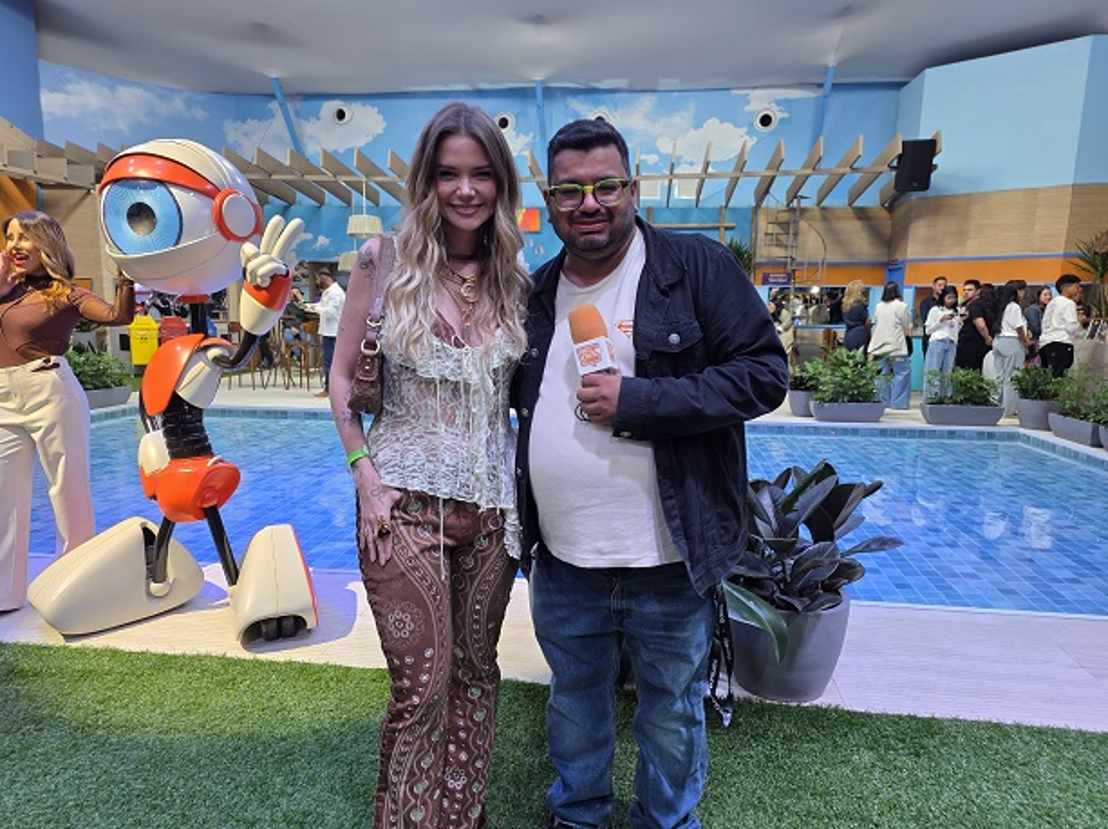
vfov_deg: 58.8
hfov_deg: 74.0
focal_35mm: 23
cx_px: 554
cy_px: 414
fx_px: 736
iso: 64
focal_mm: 6.25
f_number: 1.7
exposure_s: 1/56.5
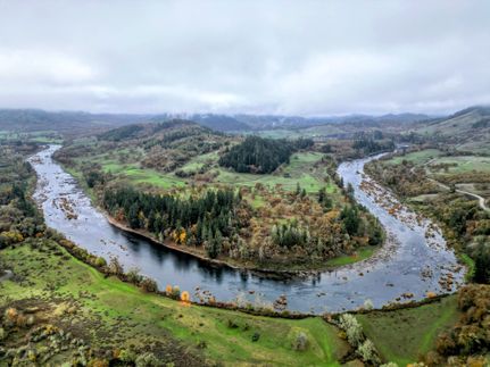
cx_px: 245
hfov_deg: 71.6
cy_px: 184
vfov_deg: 56.8
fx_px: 340
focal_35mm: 24
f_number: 1.7
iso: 140
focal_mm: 6.72
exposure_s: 1/1600
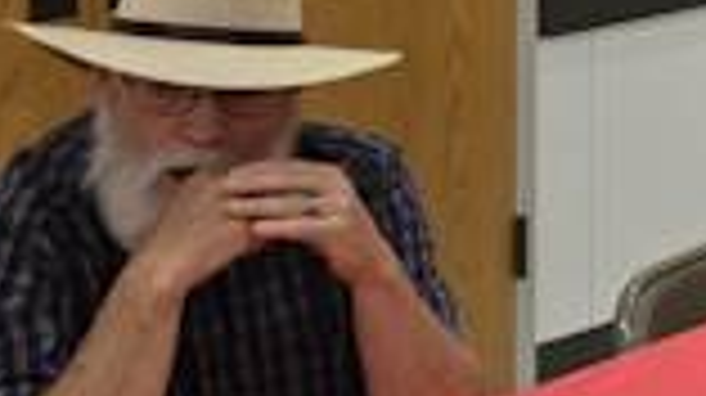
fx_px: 2993
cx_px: 1686
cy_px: -212
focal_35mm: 160
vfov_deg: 7.4
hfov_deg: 11.3
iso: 640
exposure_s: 1/120
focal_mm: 5.4
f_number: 1.8
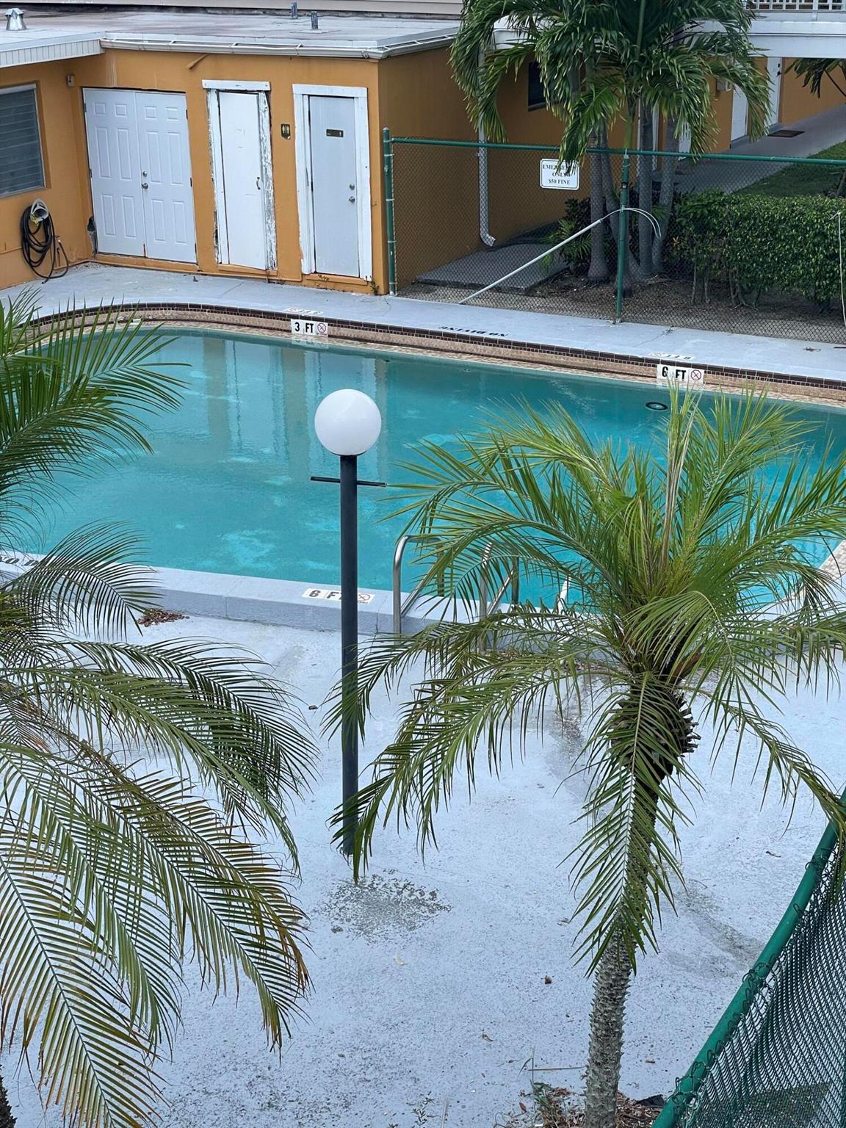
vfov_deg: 36.8
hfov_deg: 28.0
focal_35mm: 52
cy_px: 564
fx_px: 1694
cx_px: 423
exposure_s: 1/378
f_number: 2
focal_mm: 6
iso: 25
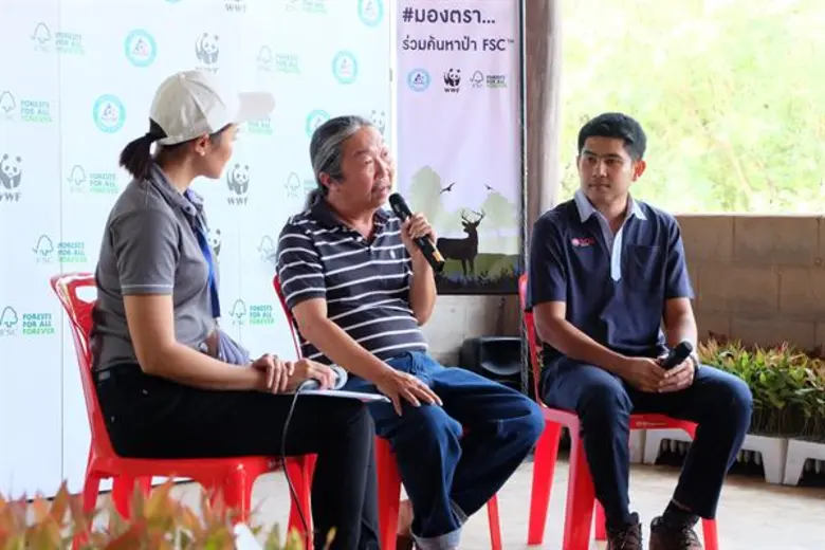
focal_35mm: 75
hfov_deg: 27.0
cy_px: 275
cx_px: 412
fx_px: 1719
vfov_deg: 18.2
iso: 400
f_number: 5.6
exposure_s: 1/30
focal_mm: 50
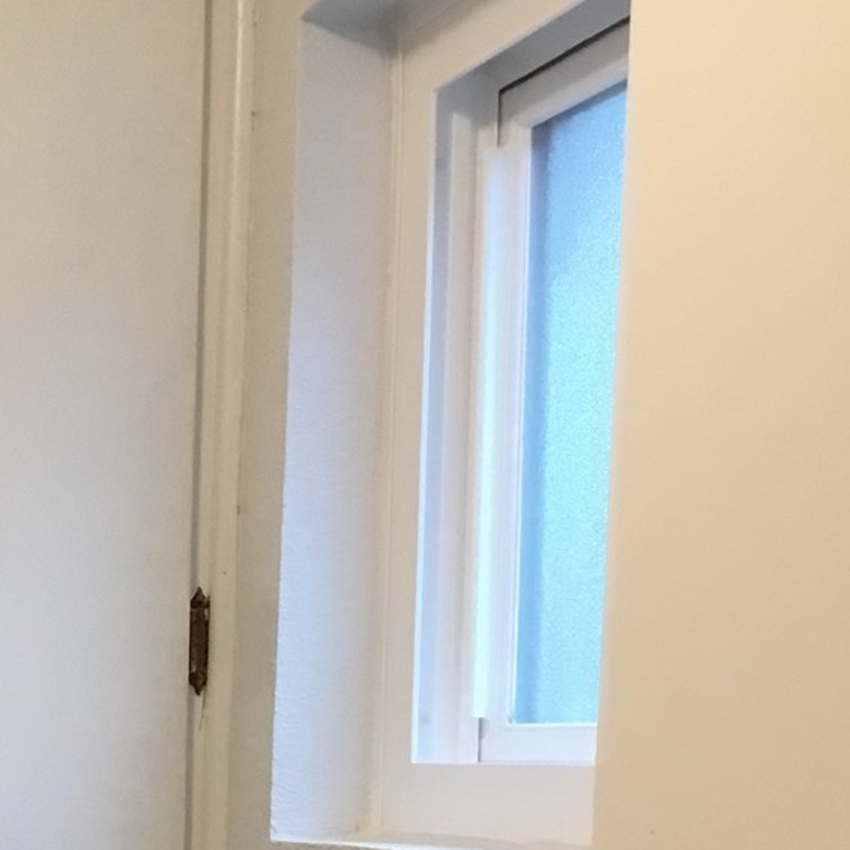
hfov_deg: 16.5
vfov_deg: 17.9
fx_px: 2584
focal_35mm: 93
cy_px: 973
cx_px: -529
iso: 80
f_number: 2.4
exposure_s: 1/30
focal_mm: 3.3
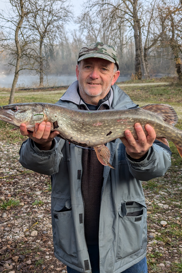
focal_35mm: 51
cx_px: 80
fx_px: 387
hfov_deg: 26.5
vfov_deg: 38.9
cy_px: 139
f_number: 1.85
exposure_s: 1/543
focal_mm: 6.81
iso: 44
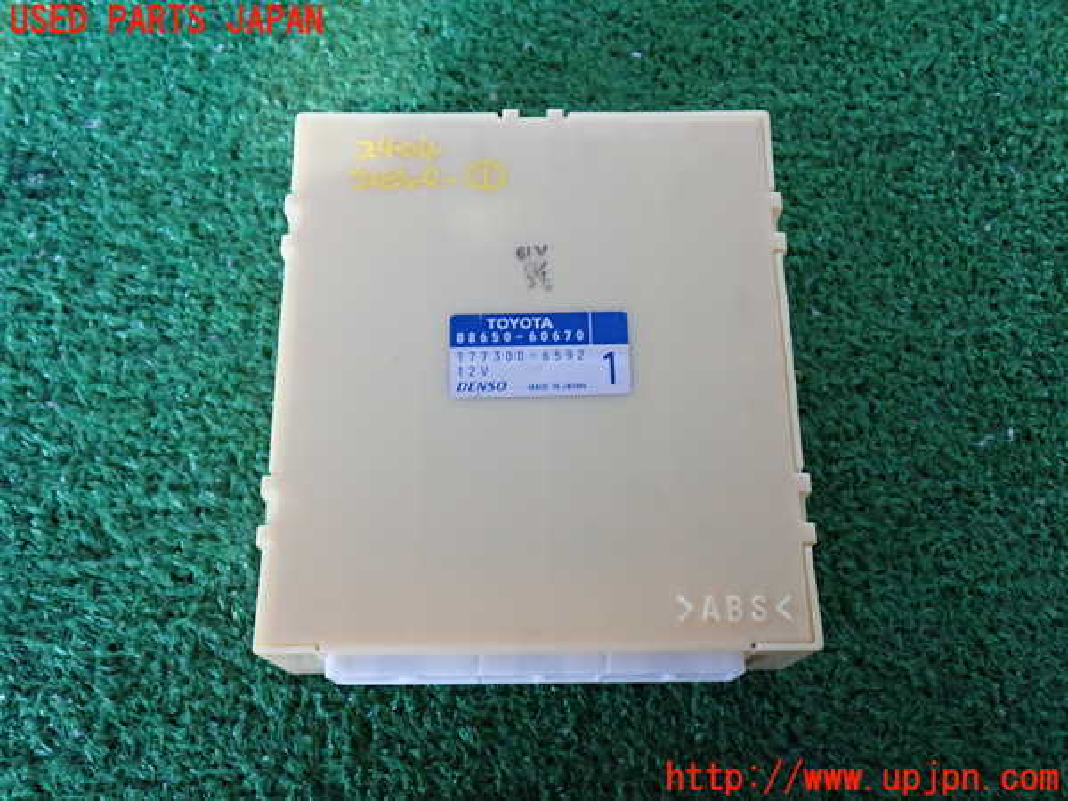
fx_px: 1111
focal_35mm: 36
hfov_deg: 51.4
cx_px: 534
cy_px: 400
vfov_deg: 39.7
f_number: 2.5
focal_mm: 6.37
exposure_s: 1/40
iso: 400
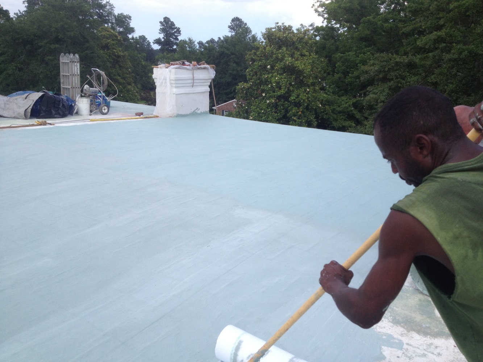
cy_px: 181
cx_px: 242
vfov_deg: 40.7
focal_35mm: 35
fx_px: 488
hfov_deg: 52.6
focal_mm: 4.28
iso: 50
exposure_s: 1/1004
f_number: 2.4
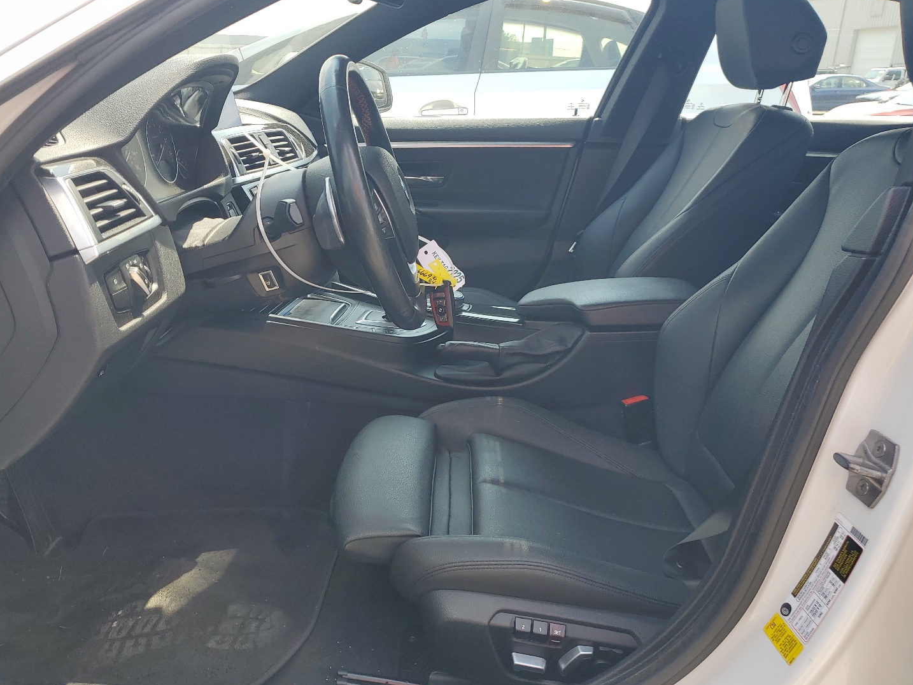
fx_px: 765
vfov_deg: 48.2
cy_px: 327
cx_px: 443
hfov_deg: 61.6
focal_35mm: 29
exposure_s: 1/769
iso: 50
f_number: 1.5
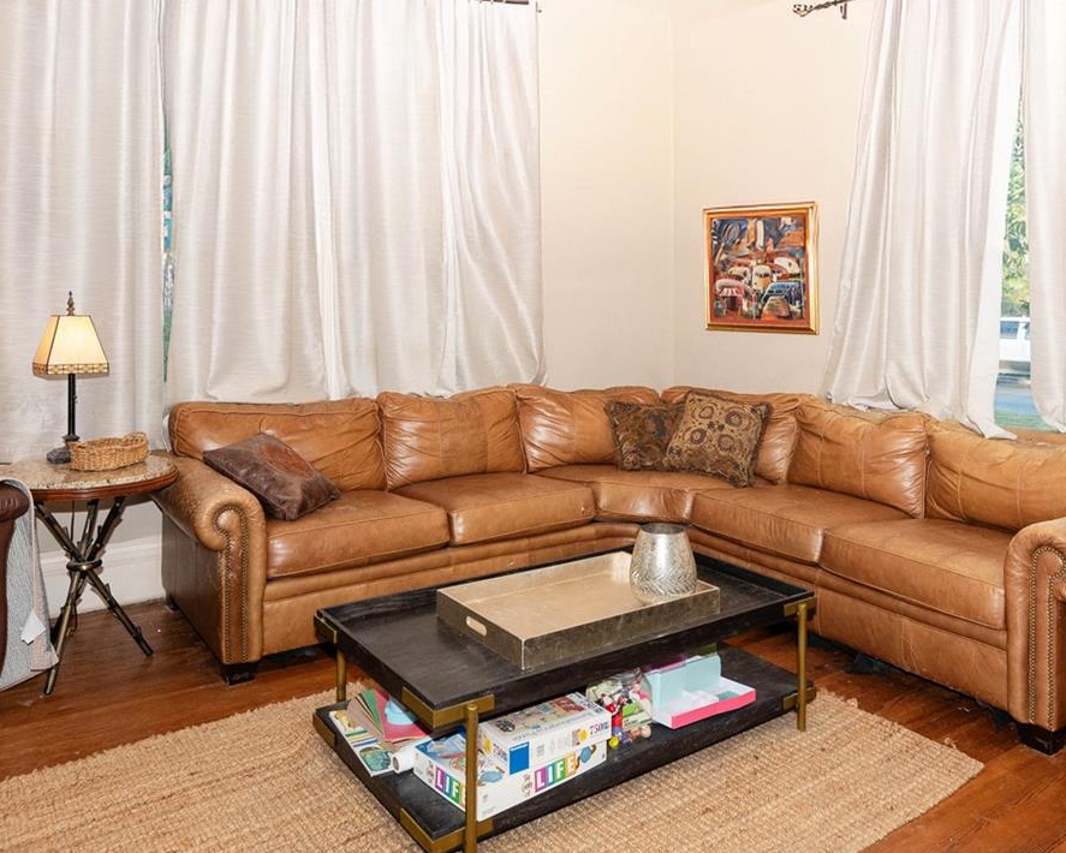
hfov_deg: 66.0
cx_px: 565
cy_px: 349
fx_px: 820
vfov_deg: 54.6
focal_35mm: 26
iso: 320
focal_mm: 12
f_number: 4
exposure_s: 1/200
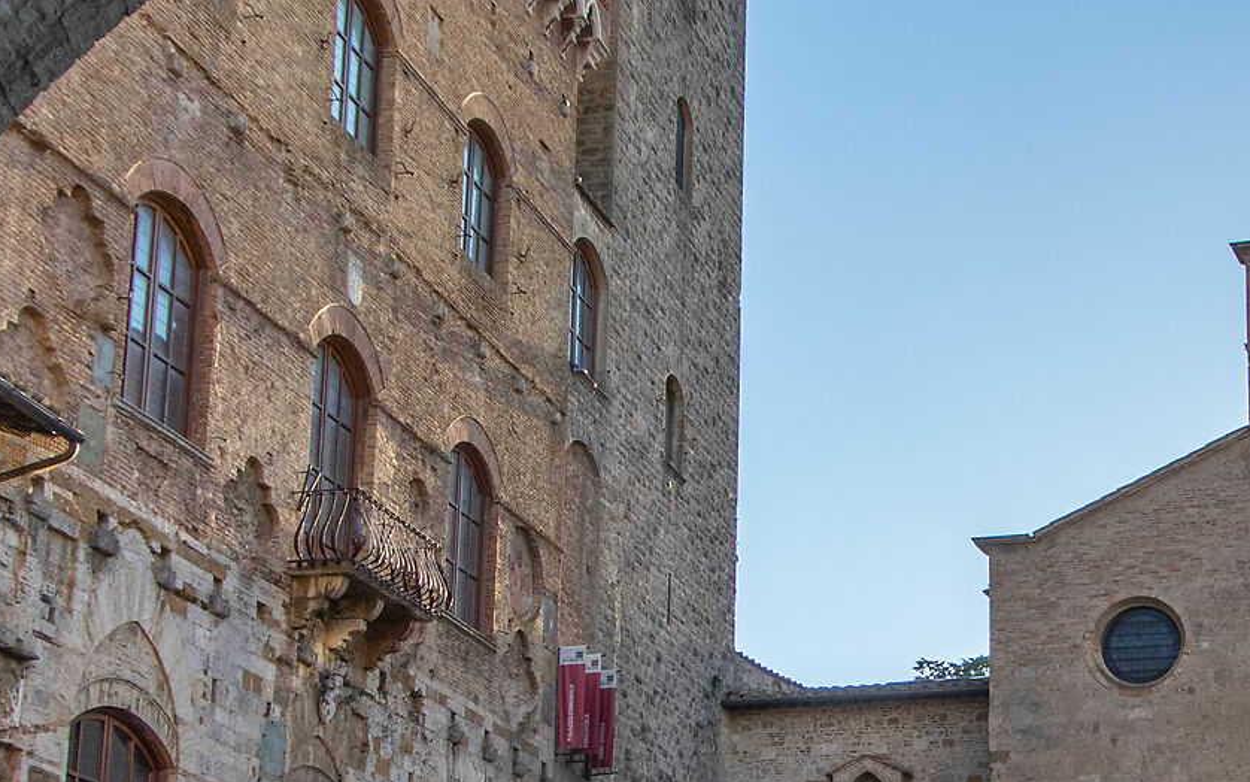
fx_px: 2385
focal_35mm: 70
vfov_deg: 18.4
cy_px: 664
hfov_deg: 28.9
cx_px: 940
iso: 200
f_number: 7.1
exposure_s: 1/250
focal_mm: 16
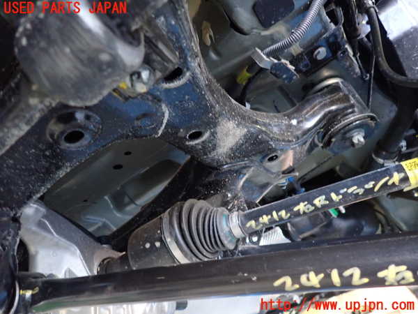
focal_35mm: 25
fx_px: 302
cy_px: 157
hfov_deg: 69.4
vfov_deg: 54.9
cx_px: 209
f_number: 2
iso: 800
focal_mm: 4.5
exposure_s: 1/15
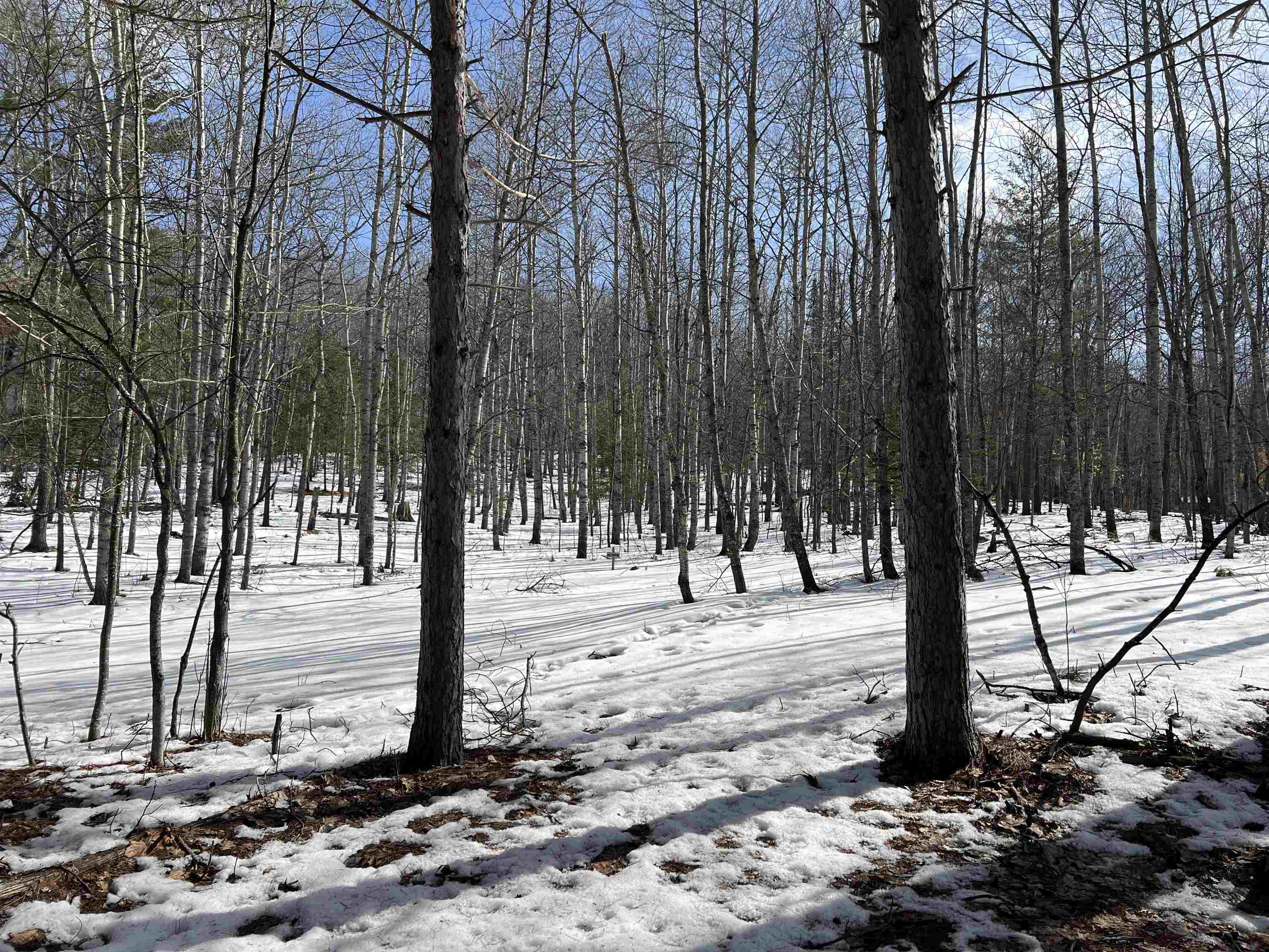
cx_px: 634
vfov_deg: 53.1
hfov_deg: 67.3
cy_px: 476
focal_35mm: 26
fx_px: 953
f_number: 1.5
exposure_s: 1/5882
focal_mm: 5.7
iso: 50
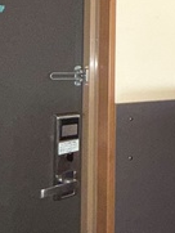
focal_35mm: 54
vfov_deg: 34.9
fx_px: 364
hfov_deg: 22.8
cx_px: 252
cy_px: 63
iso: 200
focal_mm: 2.22
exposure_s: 1/47
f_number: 2.2
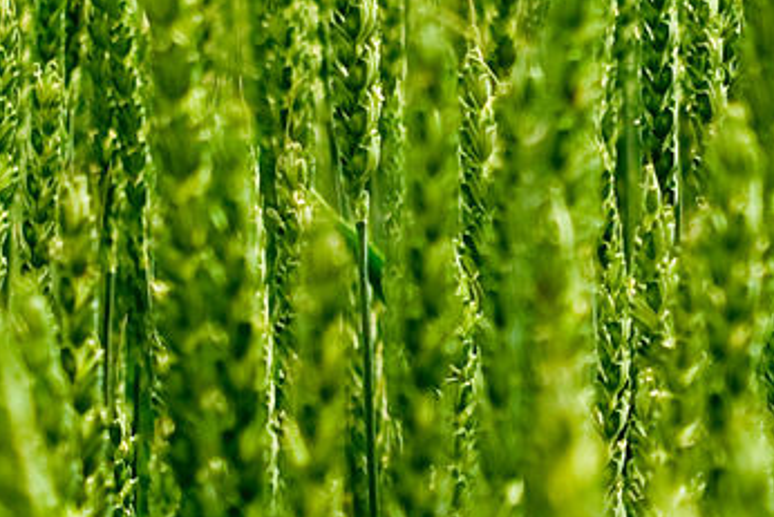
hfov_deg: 5.5
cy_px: -344
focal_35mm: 375
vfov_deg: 3.7
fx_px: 8061
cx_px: 852
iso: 100
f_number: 6.3
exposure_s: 1/250
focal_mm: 45
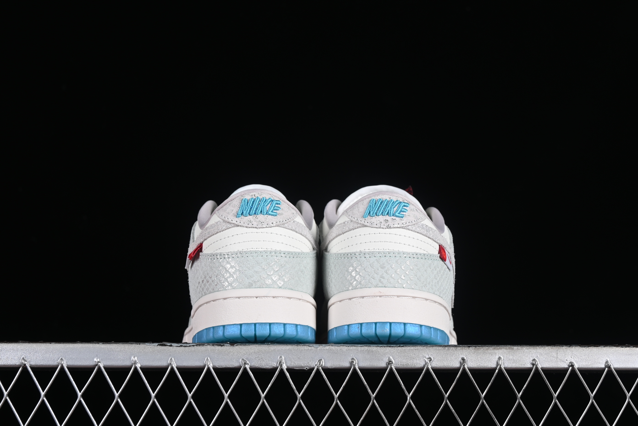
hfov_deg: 27.0
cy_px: 213
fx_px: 1329
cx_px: 319
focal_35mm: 75
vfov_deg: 18.2
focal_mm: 50
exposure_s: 1/80
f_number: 8
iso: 160
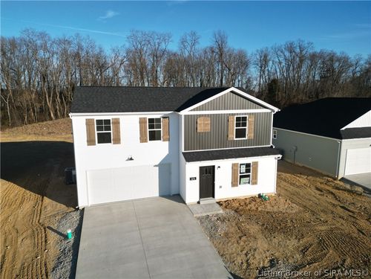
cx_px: 186
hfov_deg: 71.6
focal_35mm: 24
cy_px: 140
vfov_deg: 56.8
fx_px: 257
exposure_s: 1/4000
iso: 200
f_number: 1.7
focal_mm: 6.72
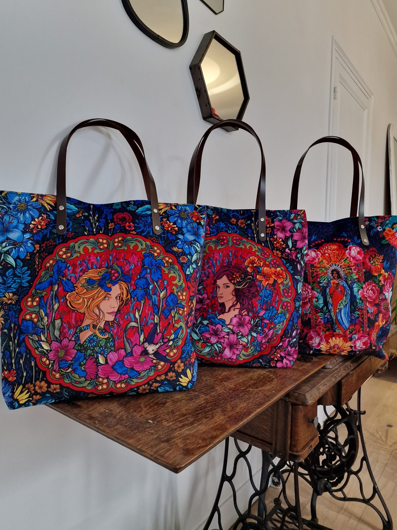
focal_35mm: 24
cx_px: 201
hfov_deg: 56.8
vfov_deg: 71.6
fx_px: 367
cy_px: 256
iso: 640
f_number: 1.8
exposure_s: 1/50
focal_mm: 6.4
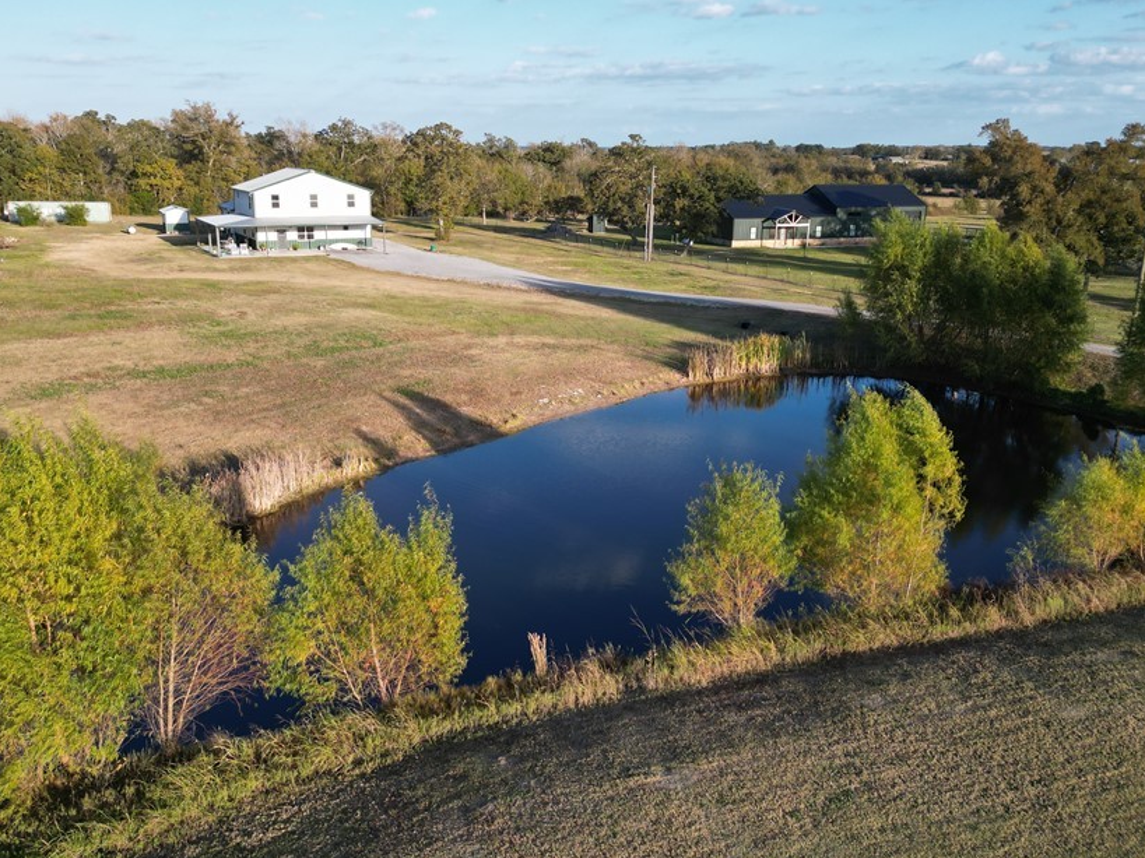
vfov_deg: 46.8
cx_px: 558
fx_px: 992
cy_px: 400
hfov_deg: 60.0
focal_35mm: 30
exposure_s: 1/1600
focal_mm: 6.72
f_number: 1.7
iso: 140
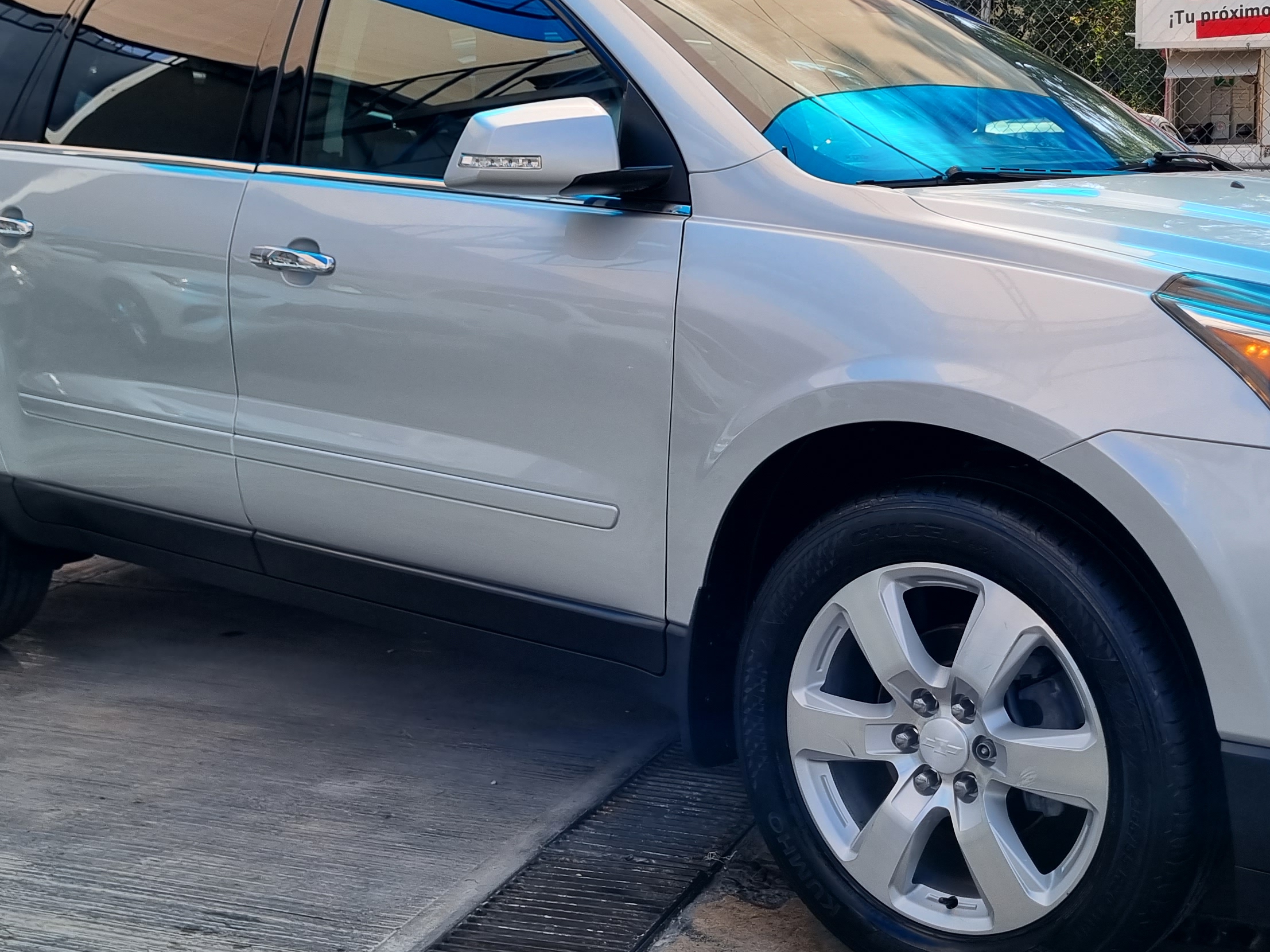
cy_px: 452
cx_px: 808
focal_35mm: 47
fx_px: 1724
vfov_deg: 30.9
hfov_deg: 40.1
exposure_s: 1/664
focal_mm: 5.4
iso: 50
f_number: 1.8
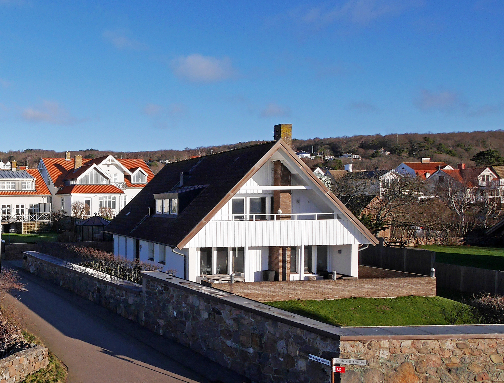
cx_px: 252
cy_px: 192
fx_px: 234
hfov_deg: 94.2
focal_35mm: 16
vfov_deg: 78.6
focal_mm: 8
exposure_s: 1/640
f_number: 9
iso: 400
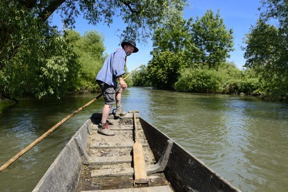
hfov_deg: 73.7
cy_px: 96
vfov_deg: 53.1
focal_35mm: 24
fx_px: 192
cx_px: 144
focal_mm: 24
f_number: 9
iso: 200
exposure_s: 1/250
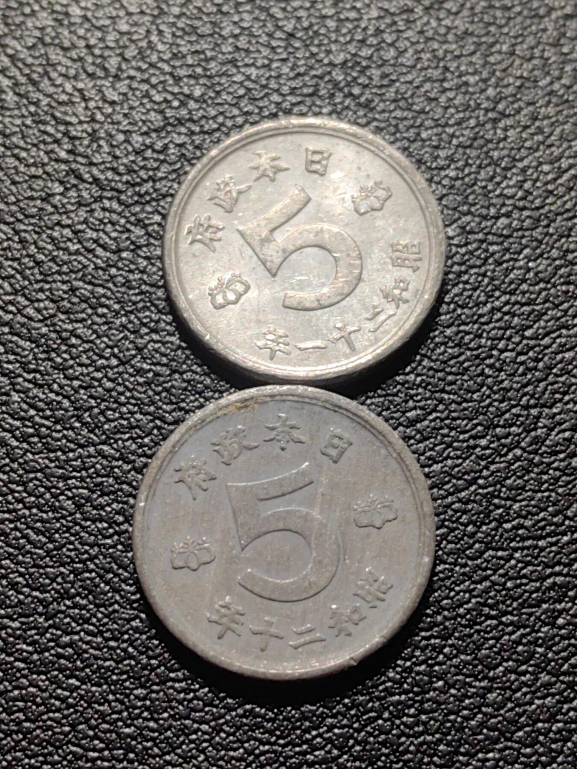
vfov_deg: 25.0
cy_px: 384
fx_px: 1734
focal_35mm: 78
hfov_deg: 18.9
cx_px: 288
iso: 64
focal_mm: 5.75
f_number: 2
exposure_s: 1/100
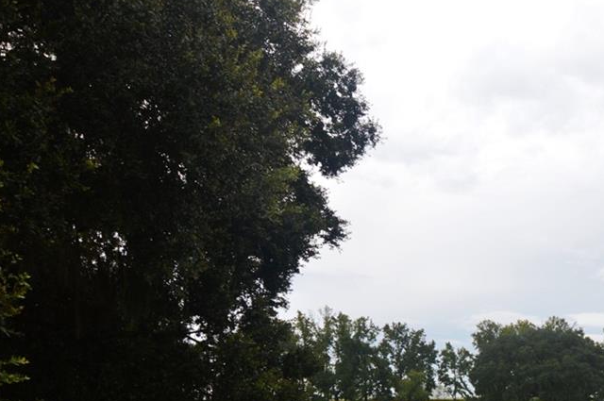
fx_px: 691
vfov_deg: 29.4
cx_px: 630
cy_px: 433
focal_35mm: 41
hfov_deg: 40.2
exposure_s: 1/125
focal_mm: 11
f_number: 5.6
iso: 220
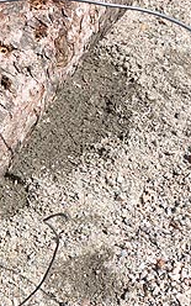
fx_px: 683
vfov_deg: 25.1
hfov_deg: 15.0
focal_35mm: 82
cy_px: 199
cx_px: -76
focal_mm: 4.12
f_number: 2.2
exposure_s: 1/2160
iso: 32
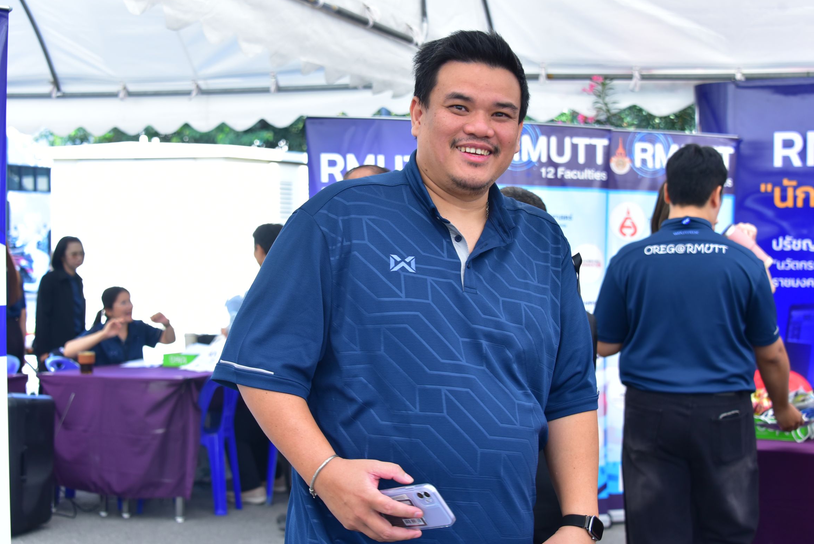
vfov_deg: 23.0
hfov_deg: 33.9
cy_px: 261
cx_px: 429
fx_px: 1334
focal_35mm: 59
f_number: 5.6
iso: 500
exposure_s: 1/200
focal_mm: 55
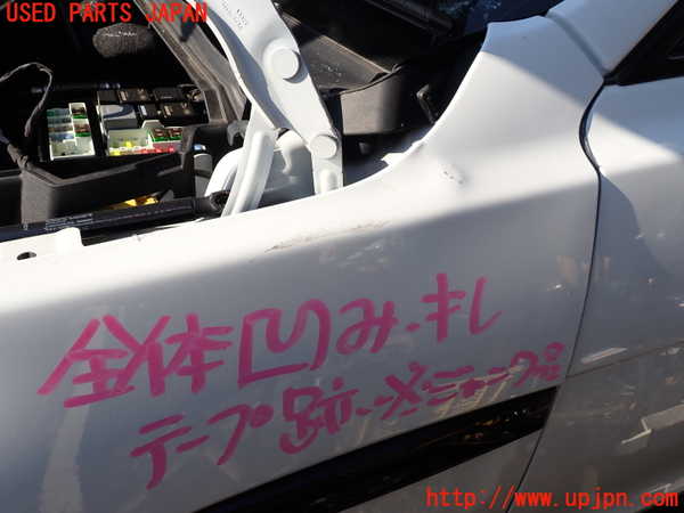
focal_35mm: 30
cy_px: 256
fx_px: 593
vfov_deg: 46.8
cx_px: 342
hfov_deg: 60.0
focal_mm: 5.4
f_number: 3.2
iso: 100
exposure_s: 1/800
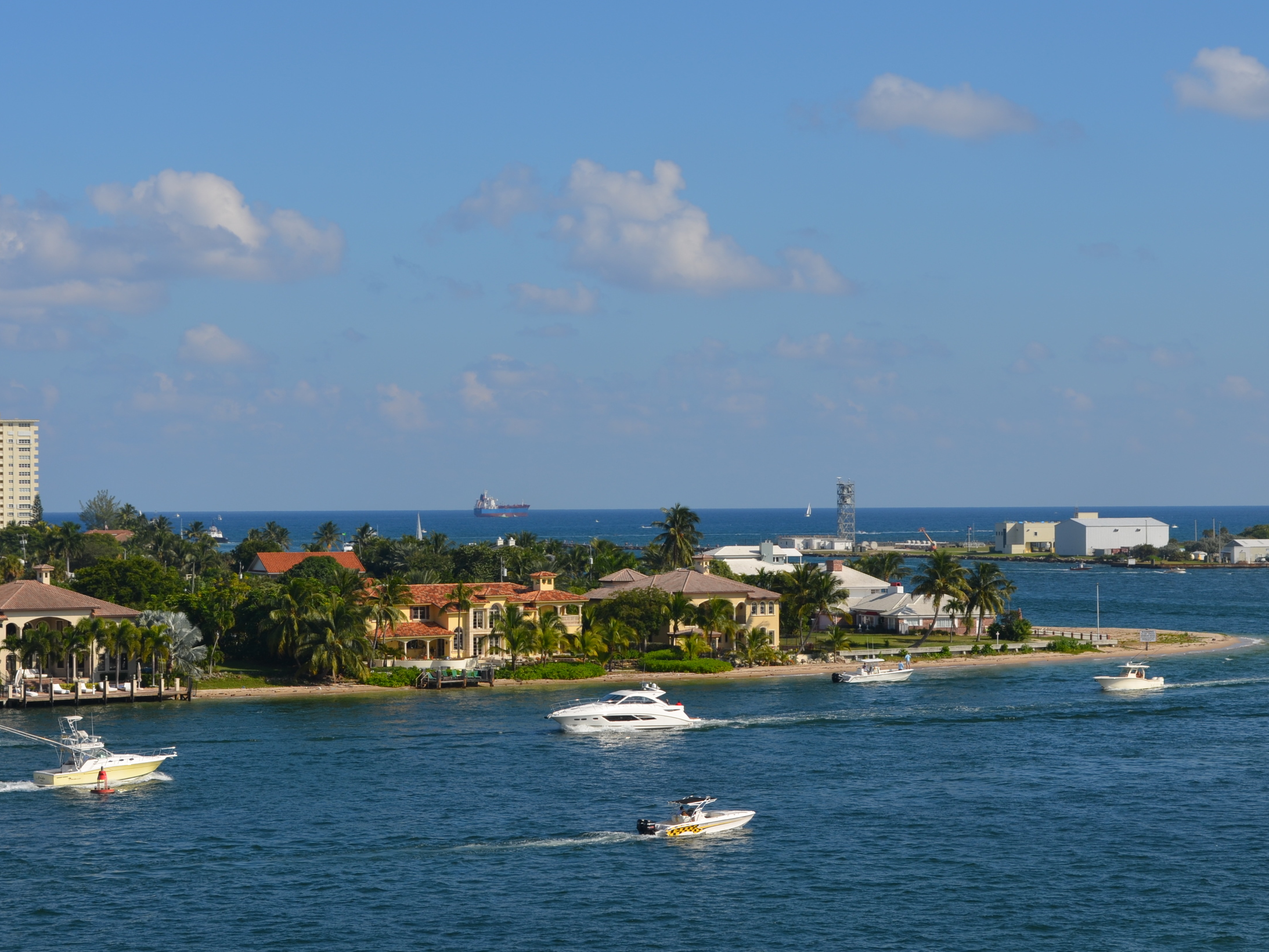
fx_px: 3319
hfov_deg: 21.6
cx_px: 599
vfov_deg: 16.3
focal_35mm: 91
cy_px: 479
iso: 100
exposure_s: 1/320
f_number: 9
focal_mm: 55
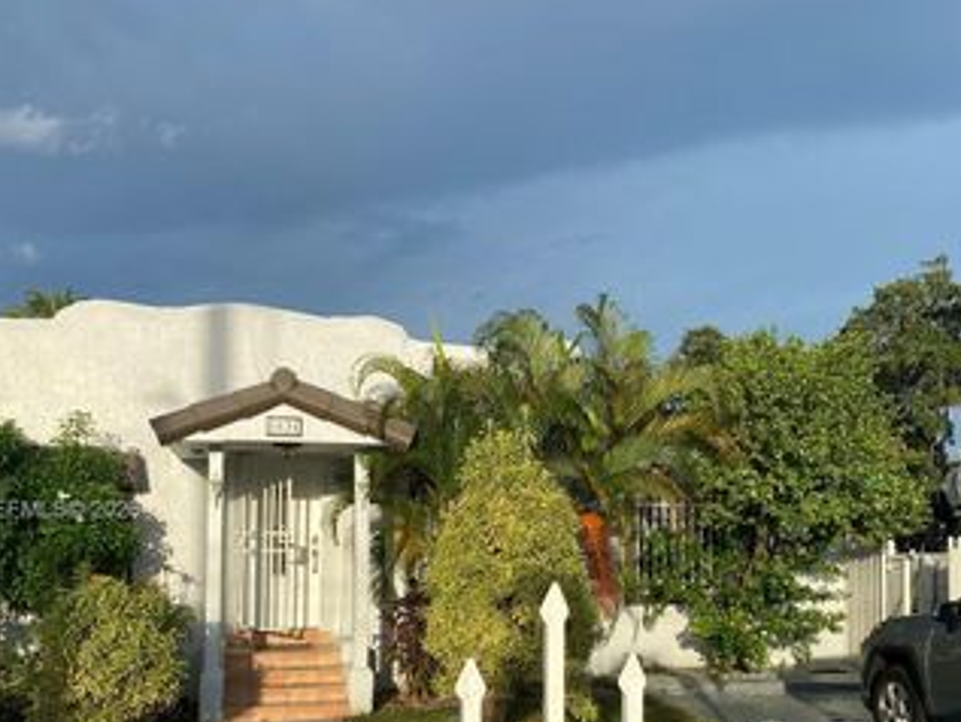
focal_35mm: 41
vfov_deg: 34.6
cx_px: 603
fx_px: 1139
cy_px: 511
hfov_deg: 45.4
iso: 32
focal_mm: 4.25
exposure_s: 1/2066
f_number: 1.8
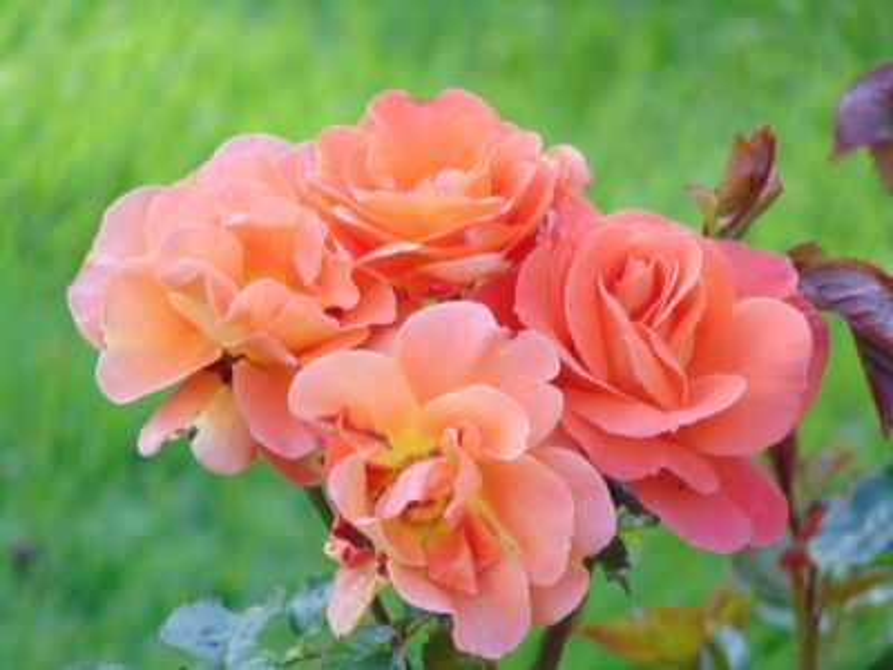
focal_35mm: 876
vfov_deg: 1.7
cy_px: 335
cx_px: 446
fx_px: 22598
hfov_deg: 2.3
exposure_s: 1/160
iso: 200
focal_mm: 157.1
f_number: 5.9
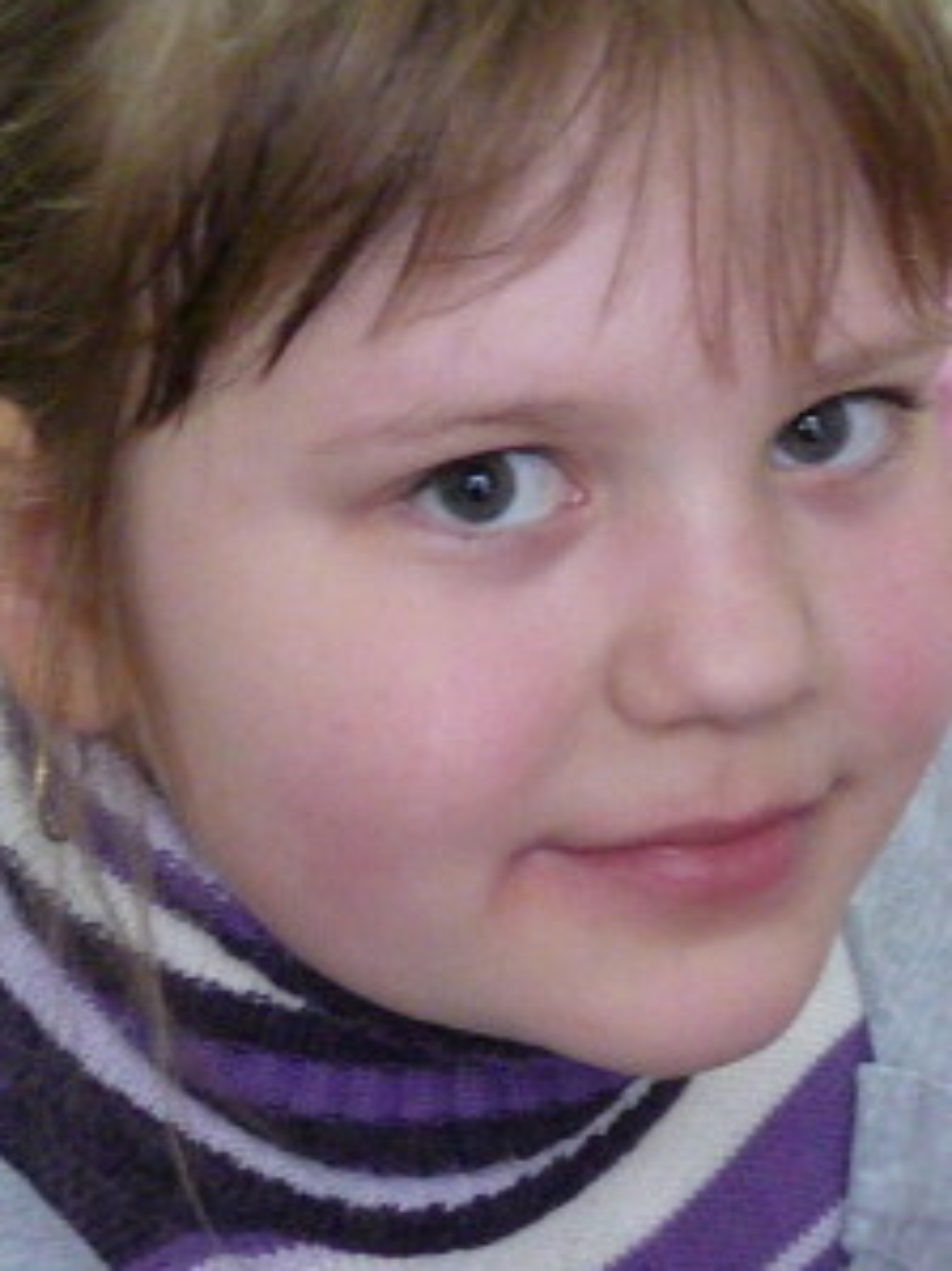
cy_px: 302
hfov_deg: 13.9
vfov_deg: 18.6
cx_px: 952
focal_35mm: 105
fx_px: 3853
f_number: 2.8
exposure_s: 1/30
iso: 400
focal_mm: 4.8
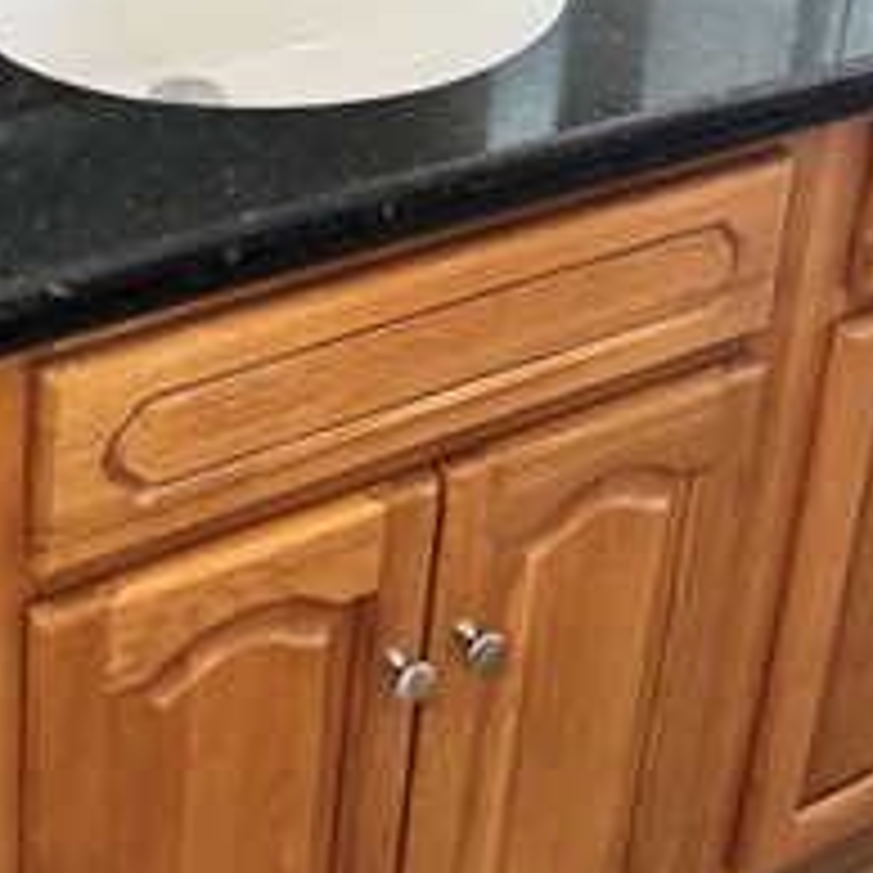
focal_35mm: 70
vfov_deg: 23.1
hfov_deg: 24.7
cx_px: 414
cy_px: -94
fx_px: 1997
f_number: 1.78
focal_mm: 6.76
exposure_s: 1/60
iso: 800
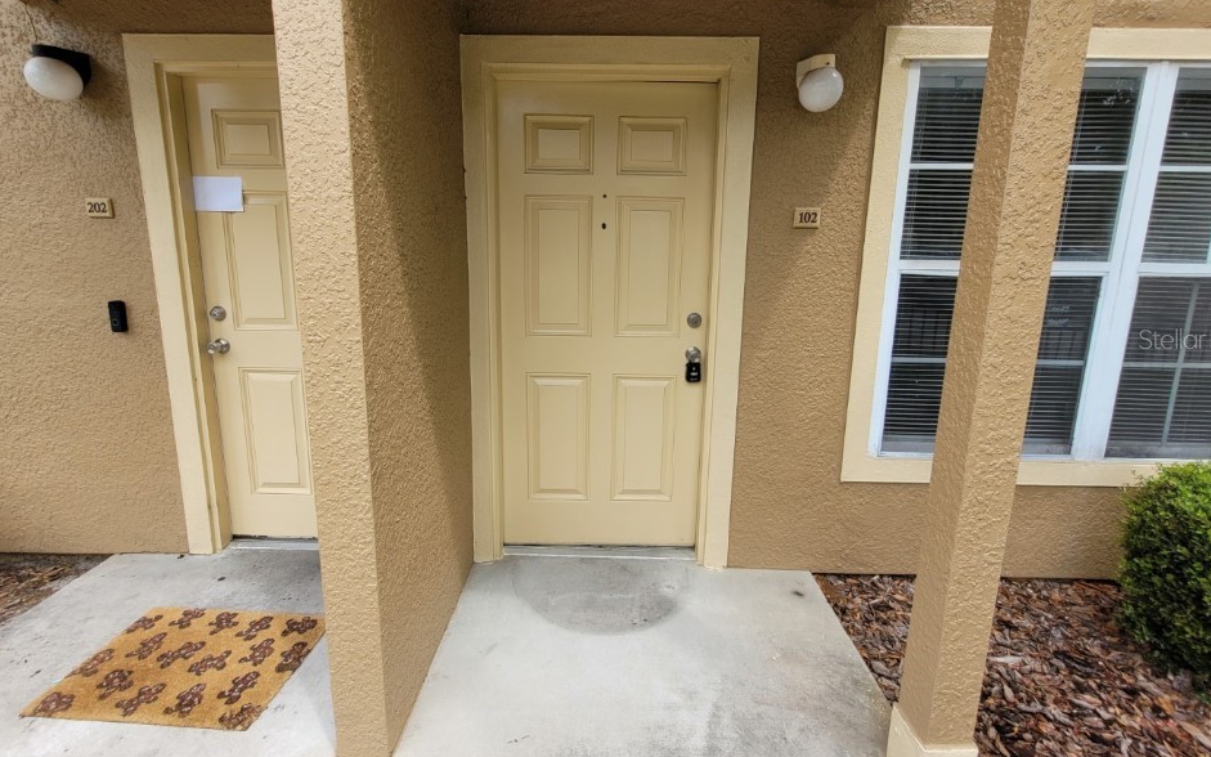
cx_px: 601
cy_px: 339
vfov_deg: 74.6
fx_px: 495
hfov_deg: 101.5
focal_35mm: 15
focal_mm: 1.74
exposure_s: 1/621
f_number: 2.2
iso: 40
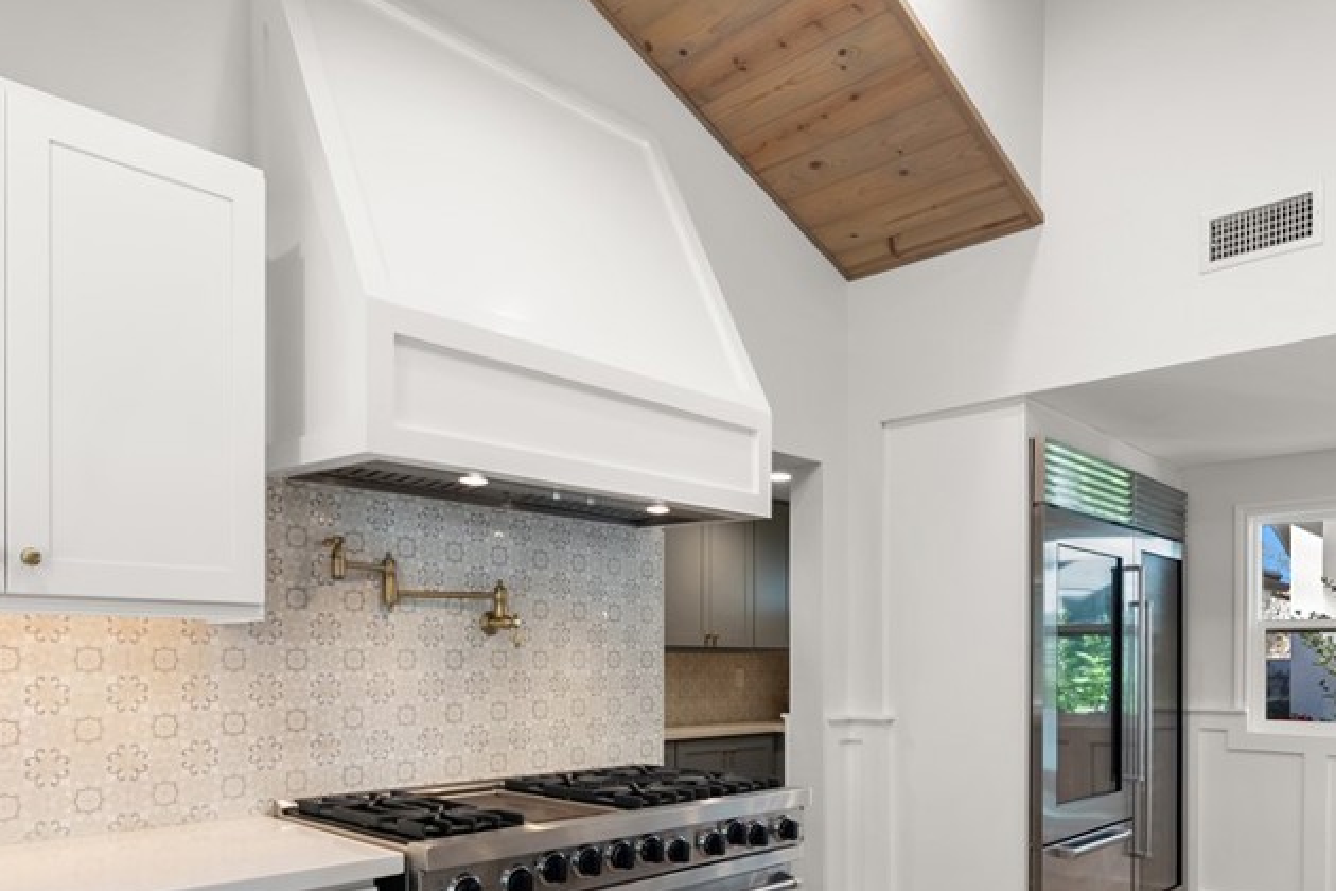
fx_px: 965
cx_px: 696
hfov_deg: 69.4
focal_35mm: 26
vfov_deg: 47.6
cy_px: 674
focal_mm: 16
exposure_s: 1/10
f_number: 9
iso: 640
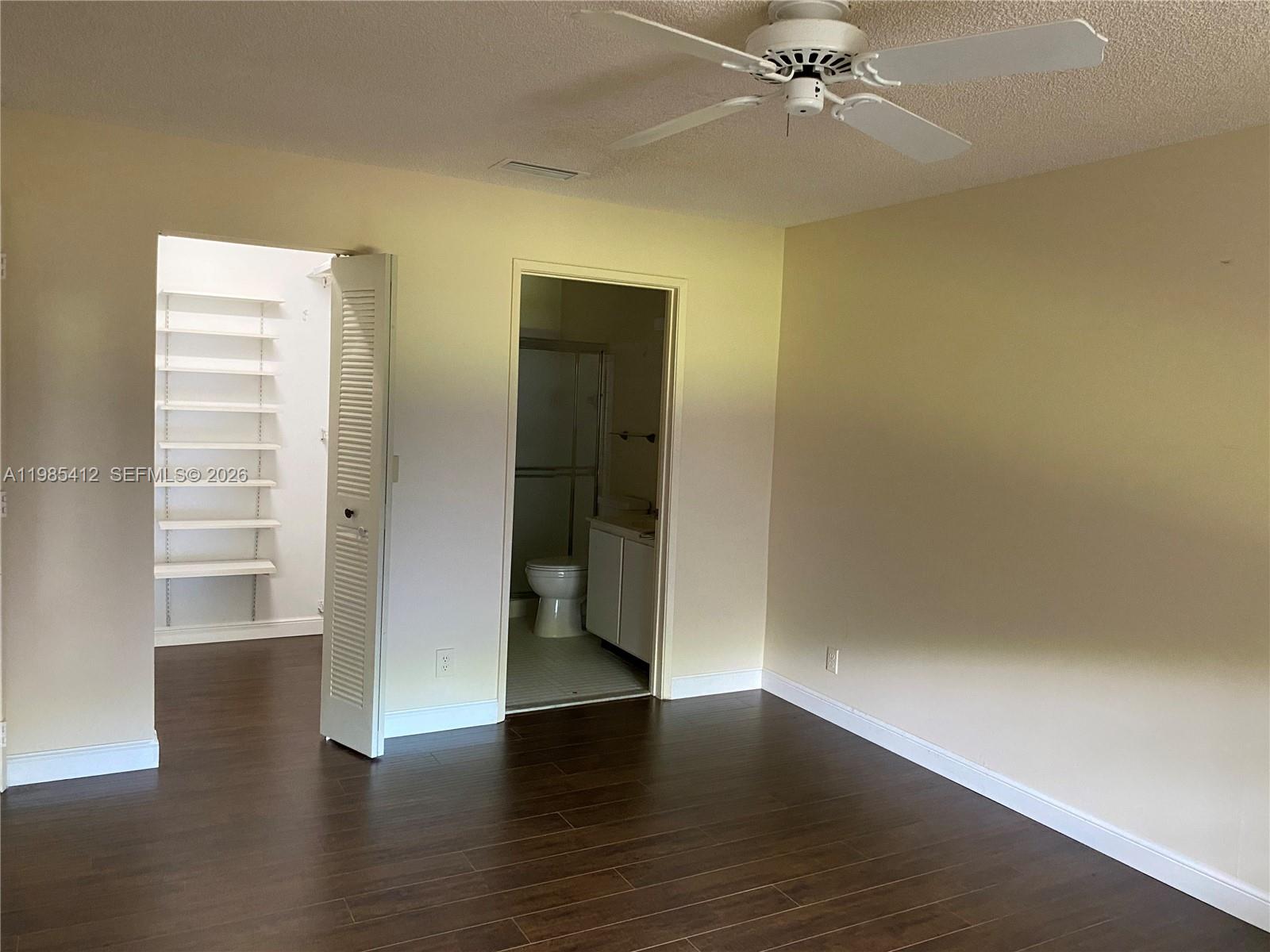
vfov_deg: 53.1
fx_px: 954
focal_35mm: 26
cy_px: 476
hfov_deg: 67.3
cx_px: 635
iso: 500
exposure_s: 1/60
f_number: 1.8
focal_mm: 4.25
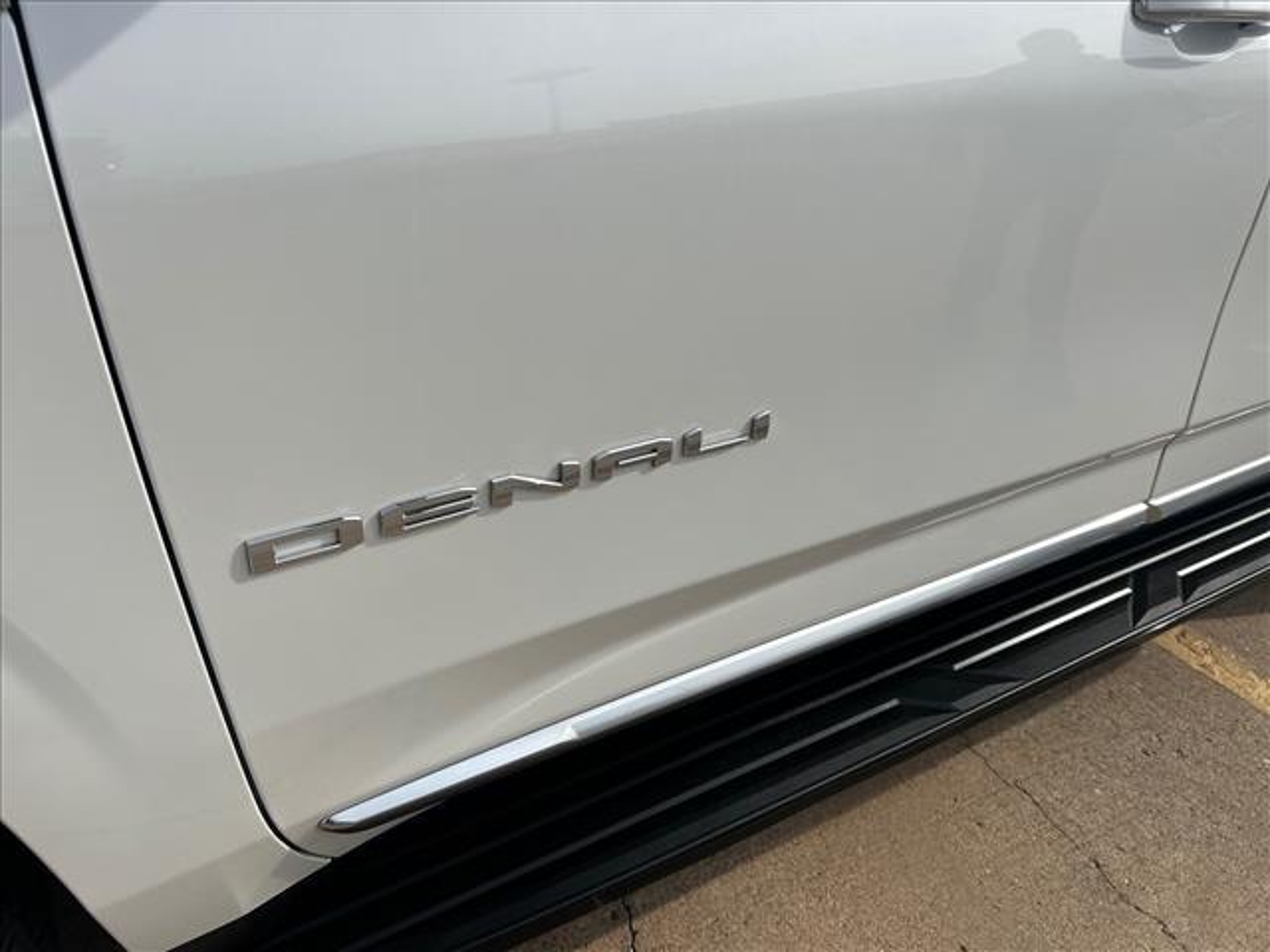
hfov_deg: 67.3
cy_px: 476
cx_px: 635
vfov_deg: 53.1
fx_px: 954
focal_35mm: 26
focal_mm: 5.7
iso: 50
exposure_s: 1/5882
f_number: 1.5
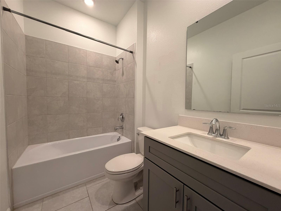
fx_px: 114
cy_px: 106
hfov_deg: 102.1
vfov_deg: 85.7
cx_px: 140
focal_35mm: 14
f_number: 2.2
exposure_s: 1/120
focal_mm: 2.22
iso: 200
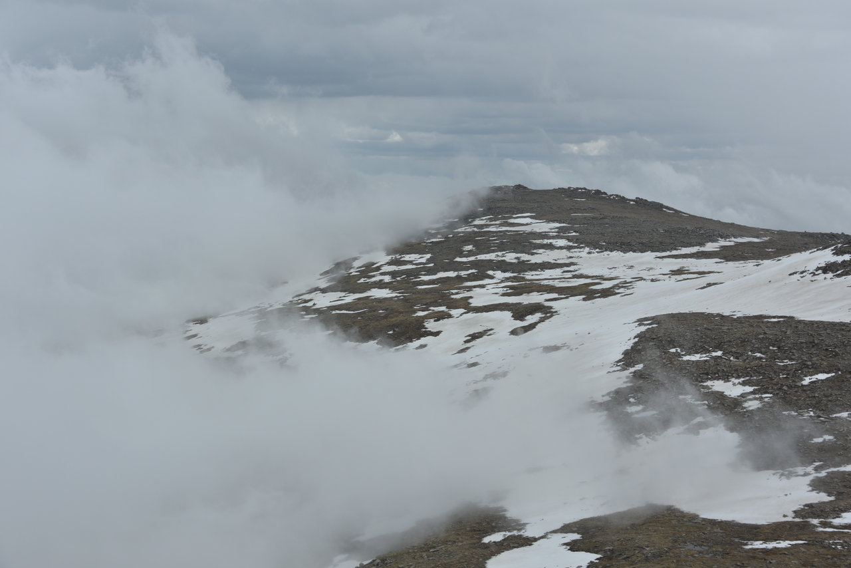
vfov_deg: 21.9
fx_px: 1466
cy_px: 284
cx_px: 426
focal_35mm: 62
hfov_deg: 32.4
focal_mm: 62
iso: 100
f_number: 9
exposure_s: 1/320
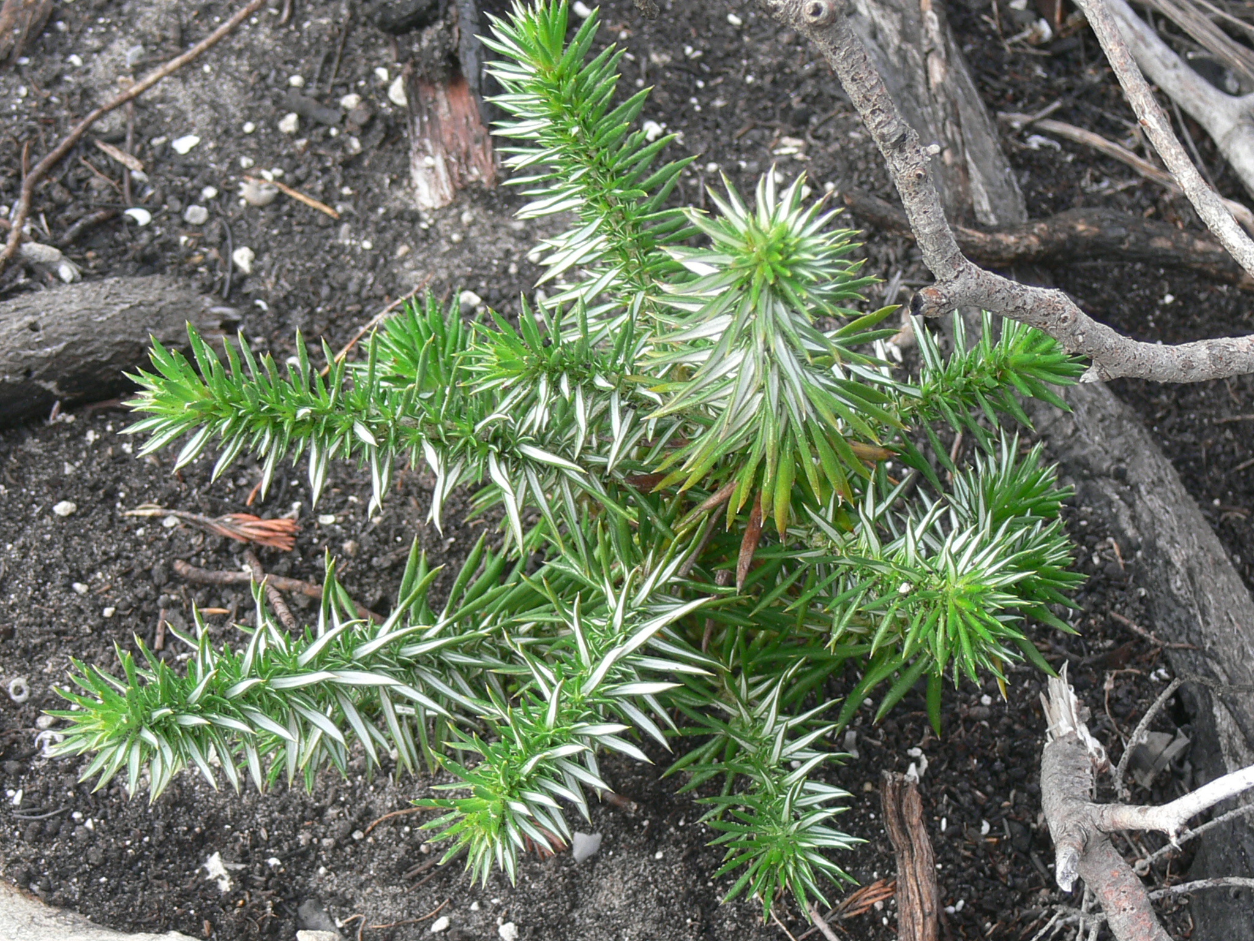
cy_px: 470
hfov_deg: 17.0
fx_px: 4202
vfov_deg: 12.8
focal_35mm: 116
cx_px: 627
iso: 80
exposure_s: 1/125
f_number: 4.5
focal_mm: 15.5
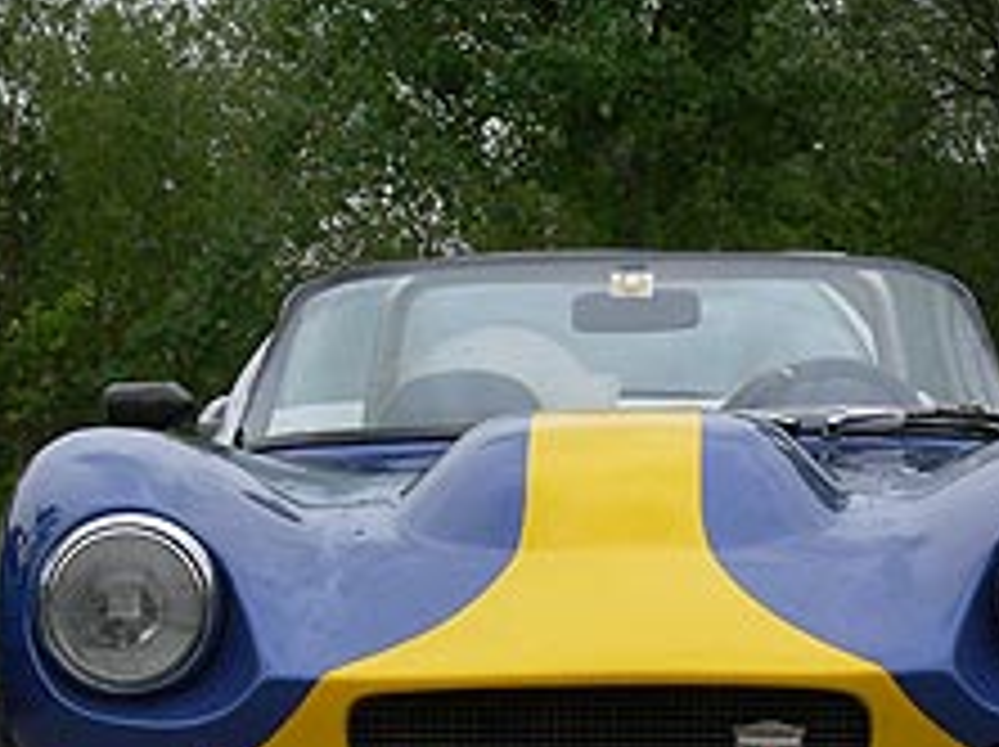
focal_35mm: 169
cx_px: 522
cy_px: 472
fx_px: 4872
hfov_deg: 11.7
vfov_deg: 8.8
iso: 100
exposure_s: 1/160
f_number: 5.6
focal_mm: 16.5
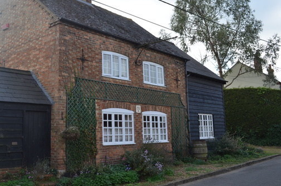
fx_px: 327
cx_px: 107
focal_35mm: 42
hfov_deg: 46.2
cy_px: 74
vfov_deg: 31.6
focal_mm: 22
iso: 200
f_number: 7.1
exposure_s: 1/200
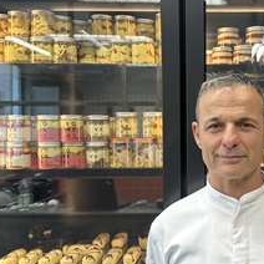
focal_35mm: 50
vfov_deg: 34.0
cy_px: 148
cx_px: 224
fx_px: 431
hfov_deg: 32.7
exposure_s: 1/100
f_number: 1.78
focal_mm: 6.86
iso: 80
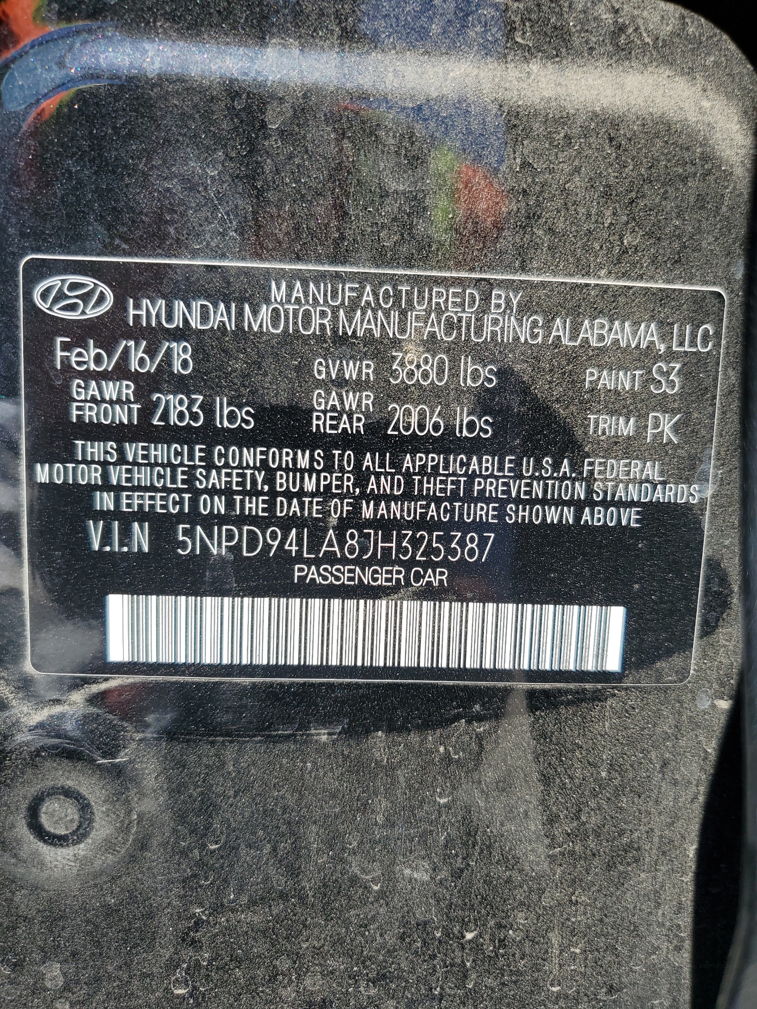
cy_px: 504
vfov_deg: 67.3
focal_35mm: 26
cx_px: 378
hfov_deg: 53.1
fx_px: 758
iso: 50
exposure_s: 1/1111
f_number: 1.5
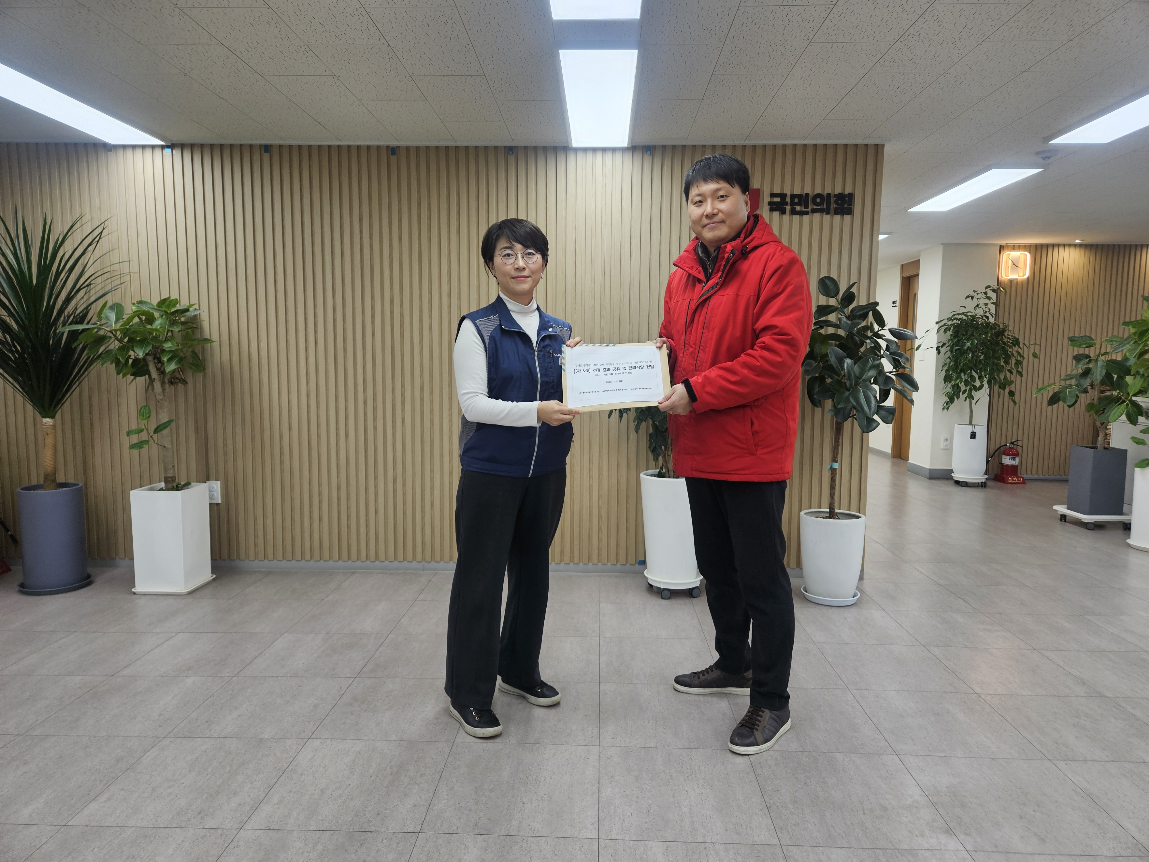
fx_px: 763
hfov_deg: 73.9
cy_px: 431
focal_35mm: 23
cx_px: 574
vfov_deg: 58.9
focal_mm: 5.4
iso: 64
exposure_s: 1/120
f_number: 1.8
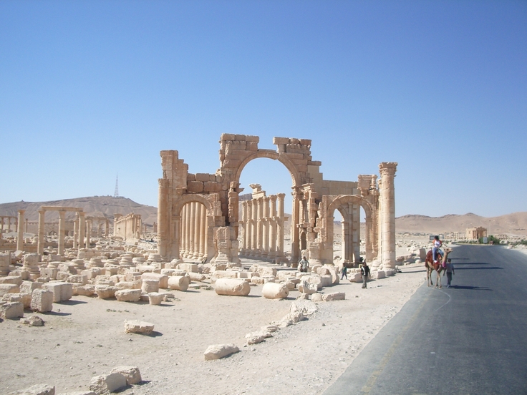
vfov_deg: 40.7
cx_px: 264
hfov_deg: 52.6
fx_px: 533
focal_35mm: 35
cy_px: 198
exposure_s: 1/640
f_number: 4.3
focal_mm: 5.8
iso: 80
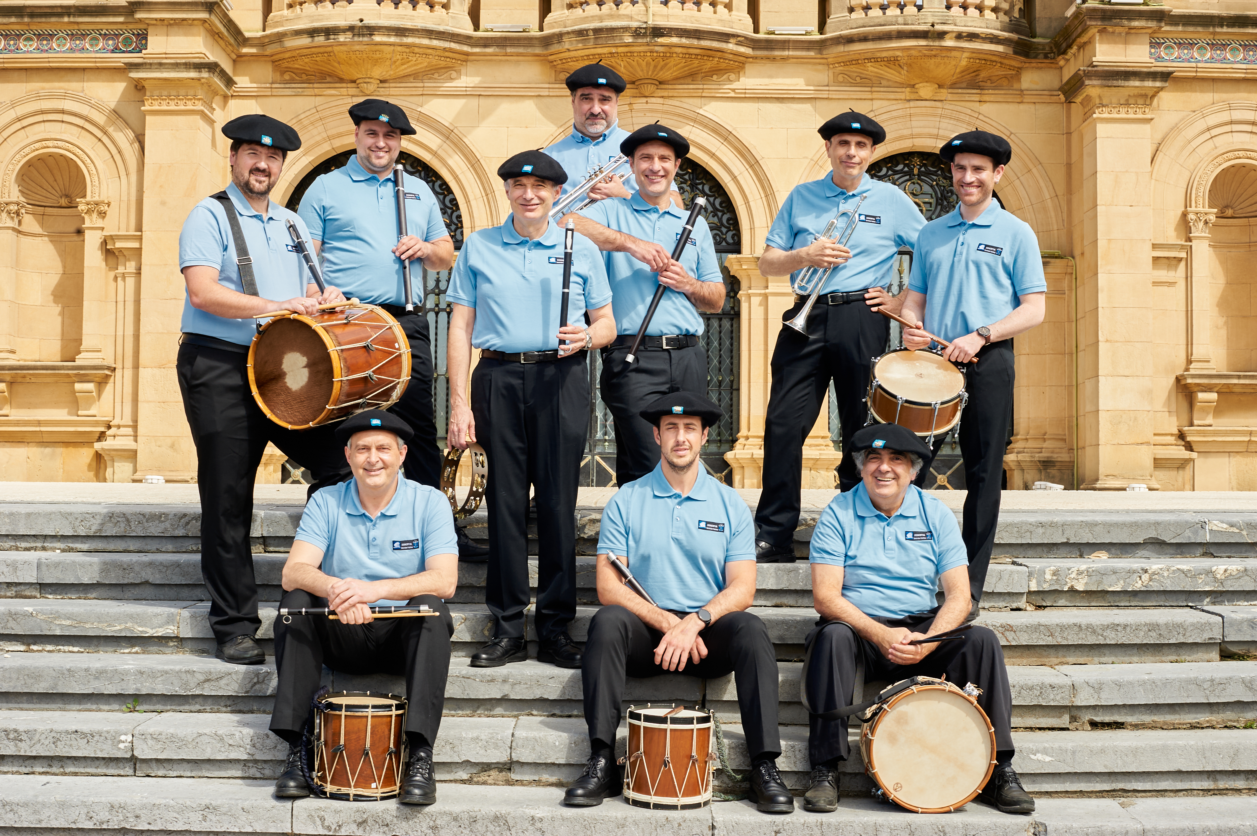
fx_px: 1745
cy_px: 418
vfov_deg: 27.0
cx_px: 628
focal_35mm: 50
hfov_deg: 39.6
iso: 200
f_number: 13
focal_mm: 50
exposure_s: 1/100
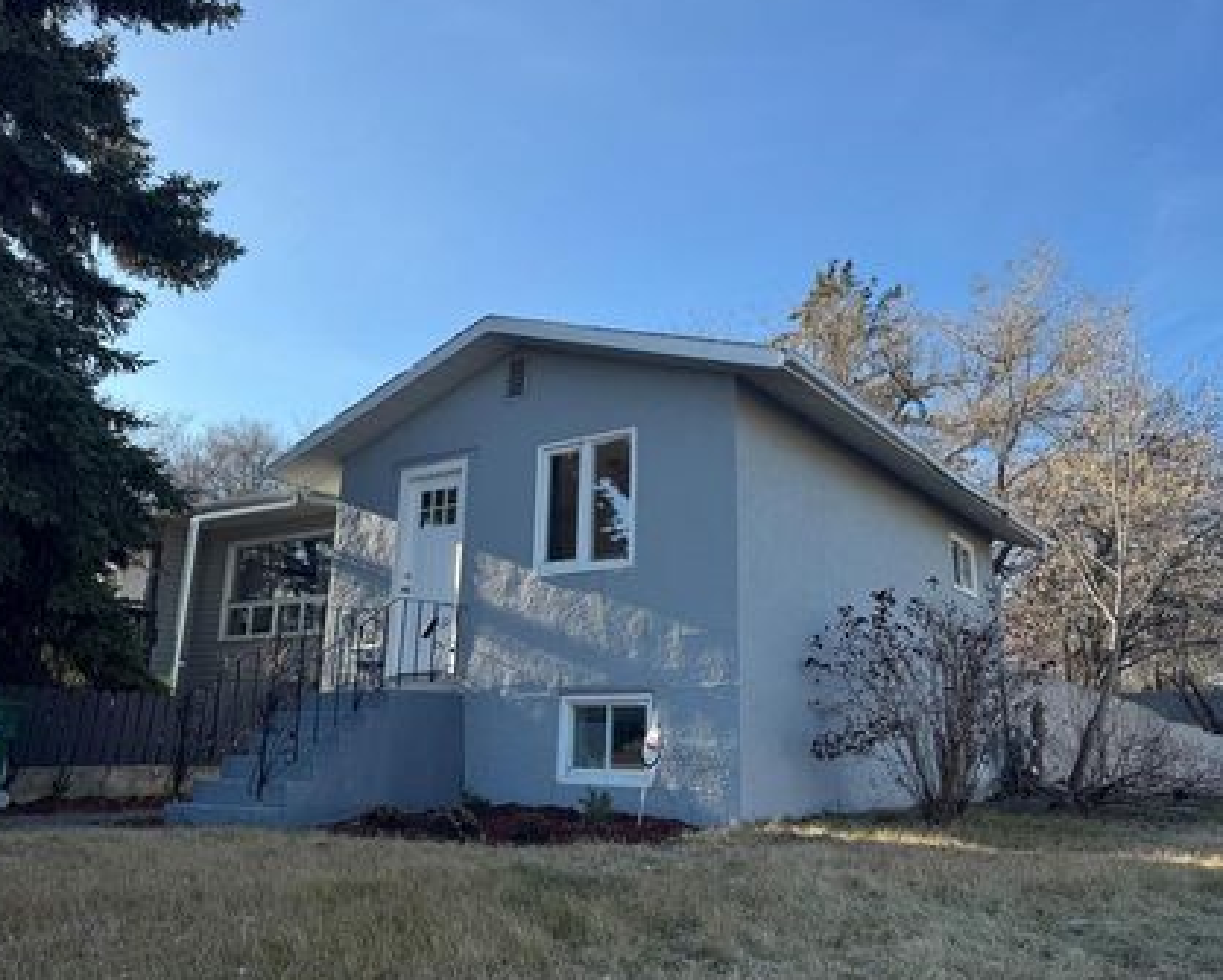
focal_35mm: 28
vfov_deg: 51.6
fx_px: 1014
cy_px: 481
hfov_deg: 62.1
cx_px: 644
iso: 80
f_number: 1.78
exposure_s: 1/2415
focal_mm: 6.76
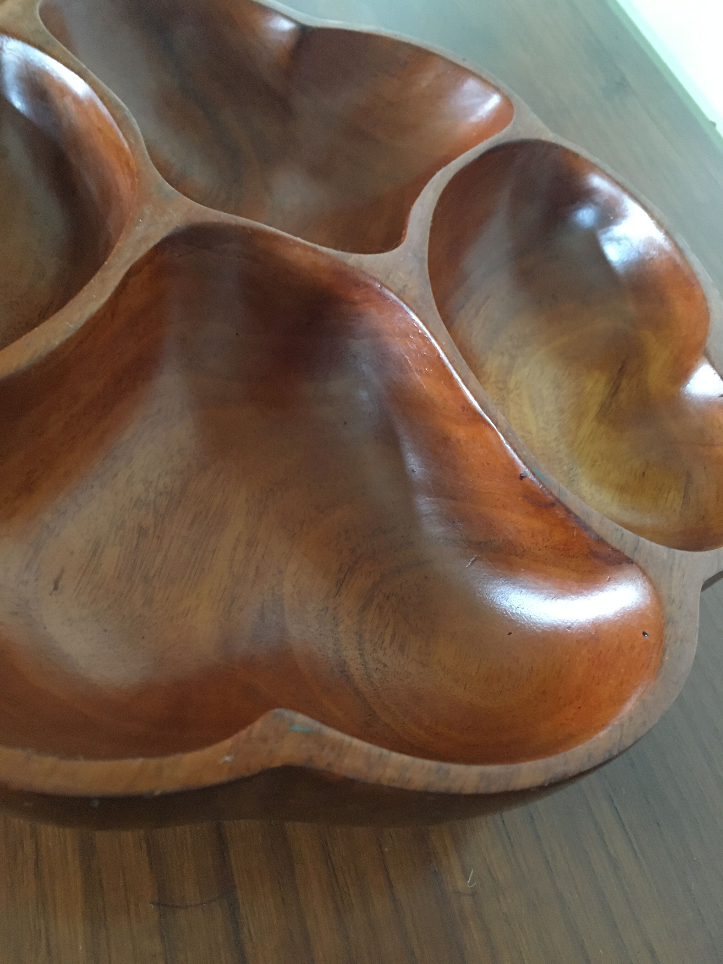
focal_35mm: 29
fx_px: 808
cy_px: 482
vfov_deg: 61.7
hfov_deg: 48.2
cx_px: 362
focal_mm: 4.15
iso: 400
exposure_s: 1/17
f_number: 2.2
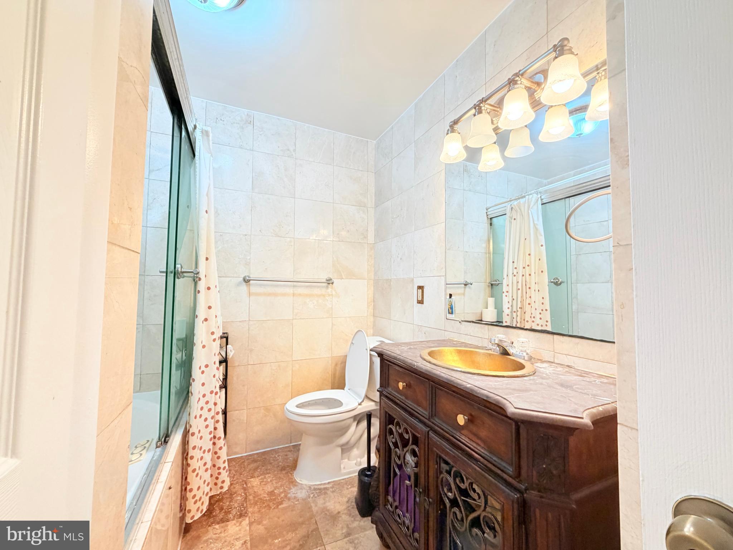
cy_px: 275
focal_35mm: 14
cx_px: 366
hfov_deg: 102.1
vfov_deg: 85.7
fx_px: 296
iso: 250
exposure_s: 1/60
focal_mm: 2.22
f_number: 2.2
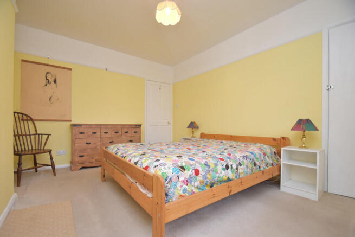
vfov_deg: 77.4
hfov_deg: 100.4
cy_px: 118
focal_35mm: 15
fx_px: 148
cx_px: 178
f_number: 4
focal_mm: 10
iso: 640
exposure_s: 1/60
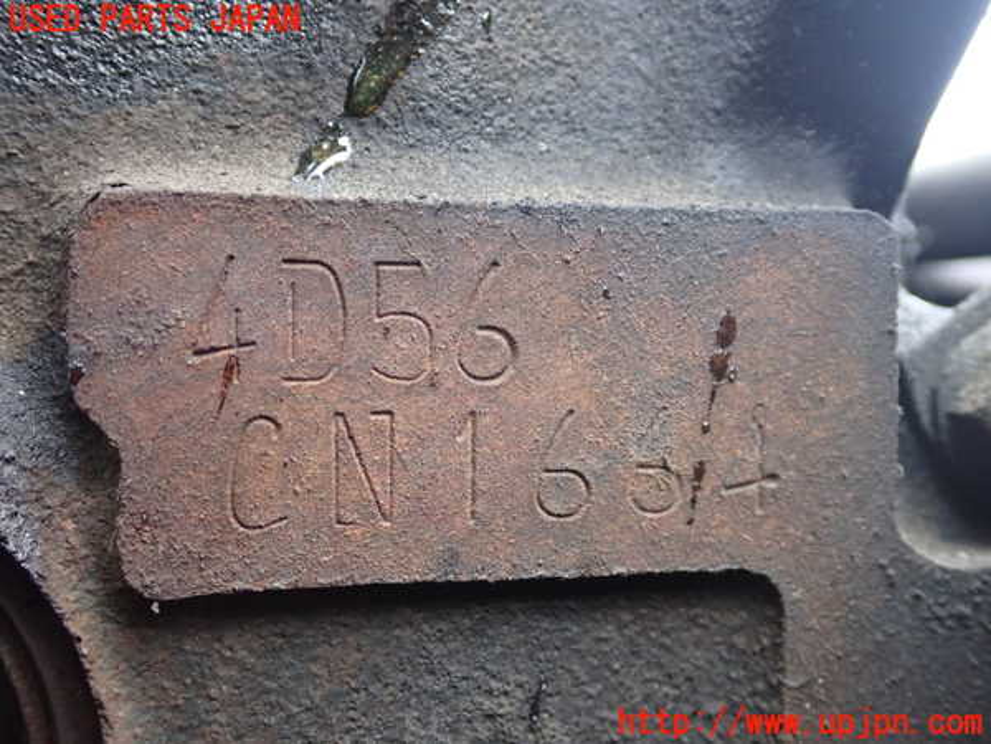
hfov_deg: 42.9
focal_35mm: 44
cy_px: 372
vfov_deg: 32.9
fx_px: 1260
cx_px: 496
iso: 800
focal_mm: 7.84
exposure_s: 1/40
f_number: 2.9
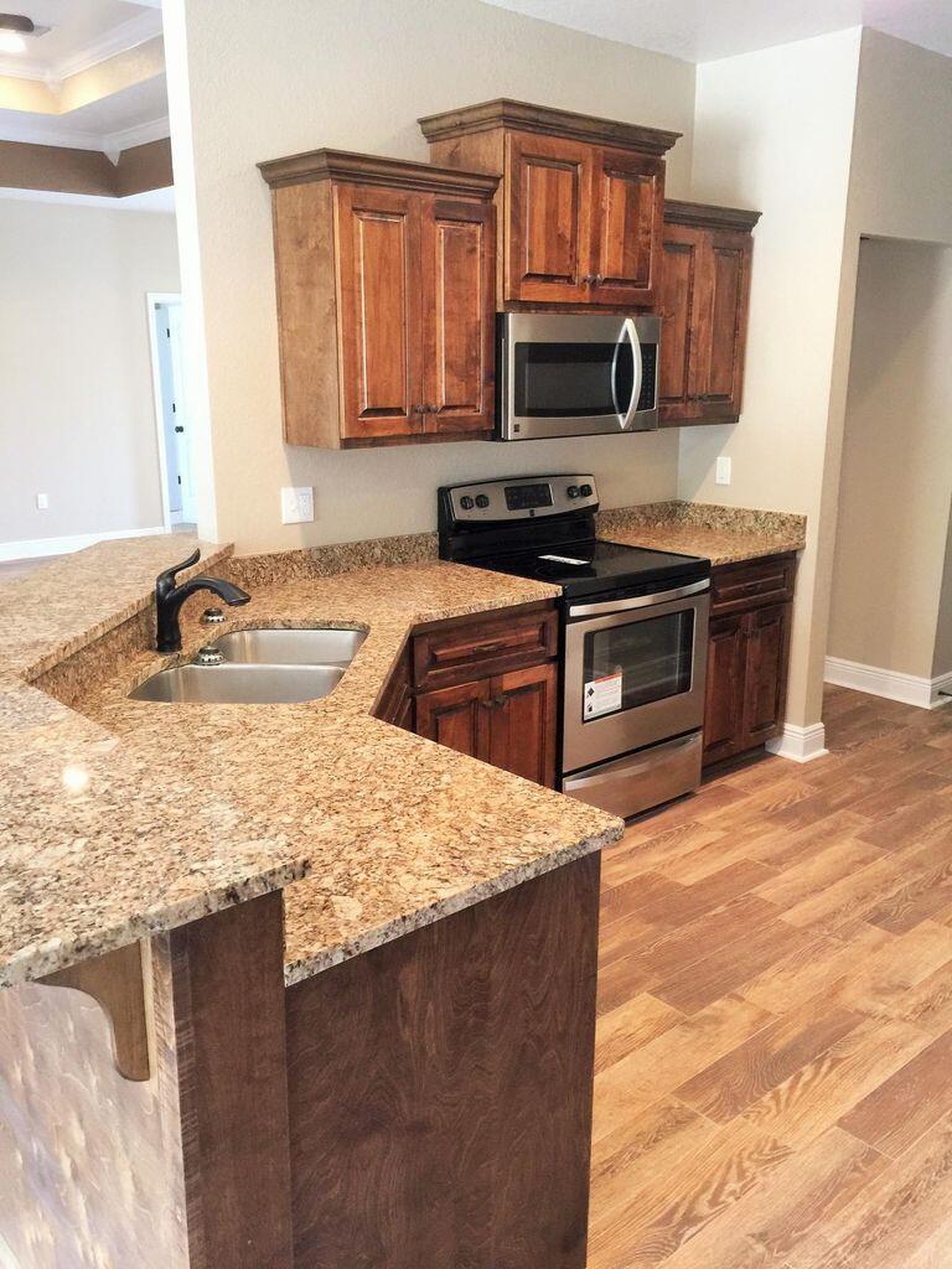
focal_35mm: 29
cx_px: 476
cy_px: 634
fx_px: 1063
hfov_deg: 48.2
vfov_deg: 61.7
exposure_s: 1/10
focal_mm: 4.15
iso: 100
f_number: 2.2
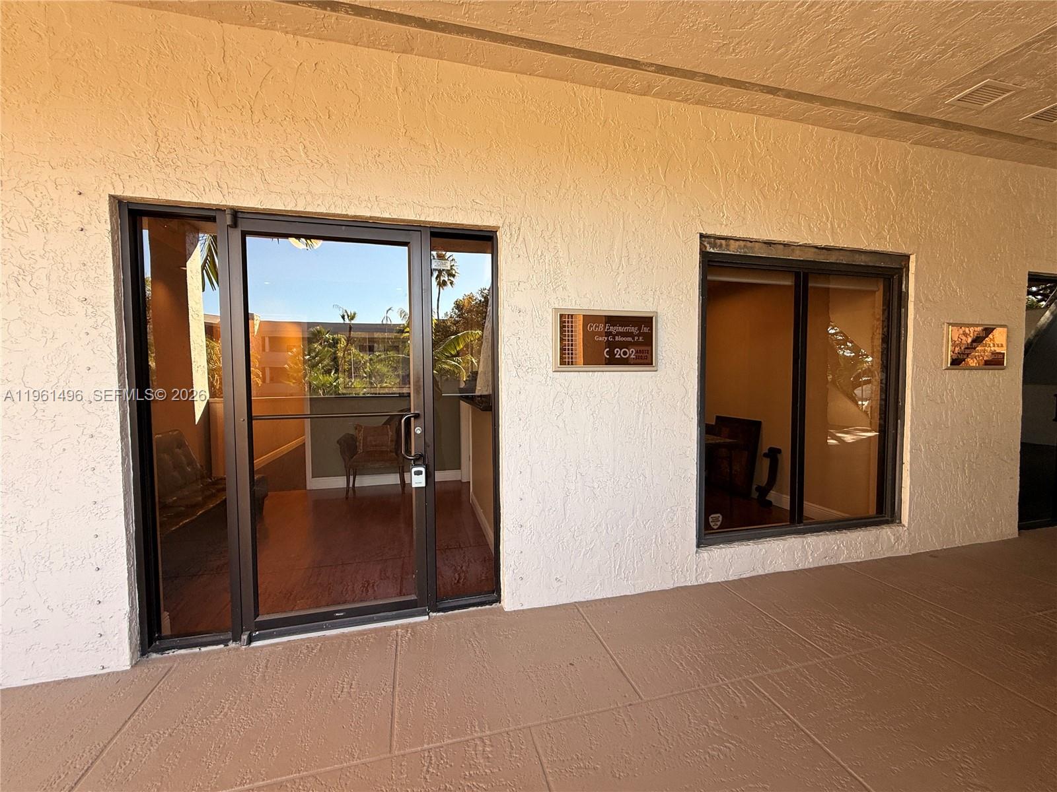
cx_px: 528
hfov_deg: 102.1
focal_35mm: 14
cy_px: 396
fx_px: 427
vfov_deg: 85.7
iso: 40
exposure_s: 1/99
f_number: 2.2
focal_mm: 2.22
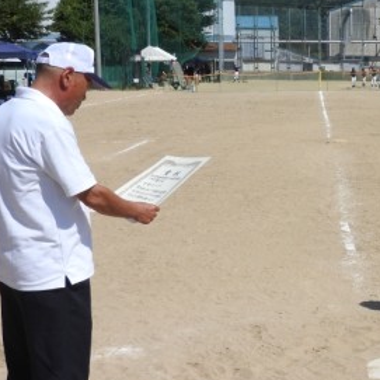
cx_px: 414
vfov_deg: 19.7
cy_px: 234
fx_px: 1093
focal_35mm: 88
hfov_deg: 19.0
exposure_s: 1/1600
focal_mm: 8.1
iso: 100
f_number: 4
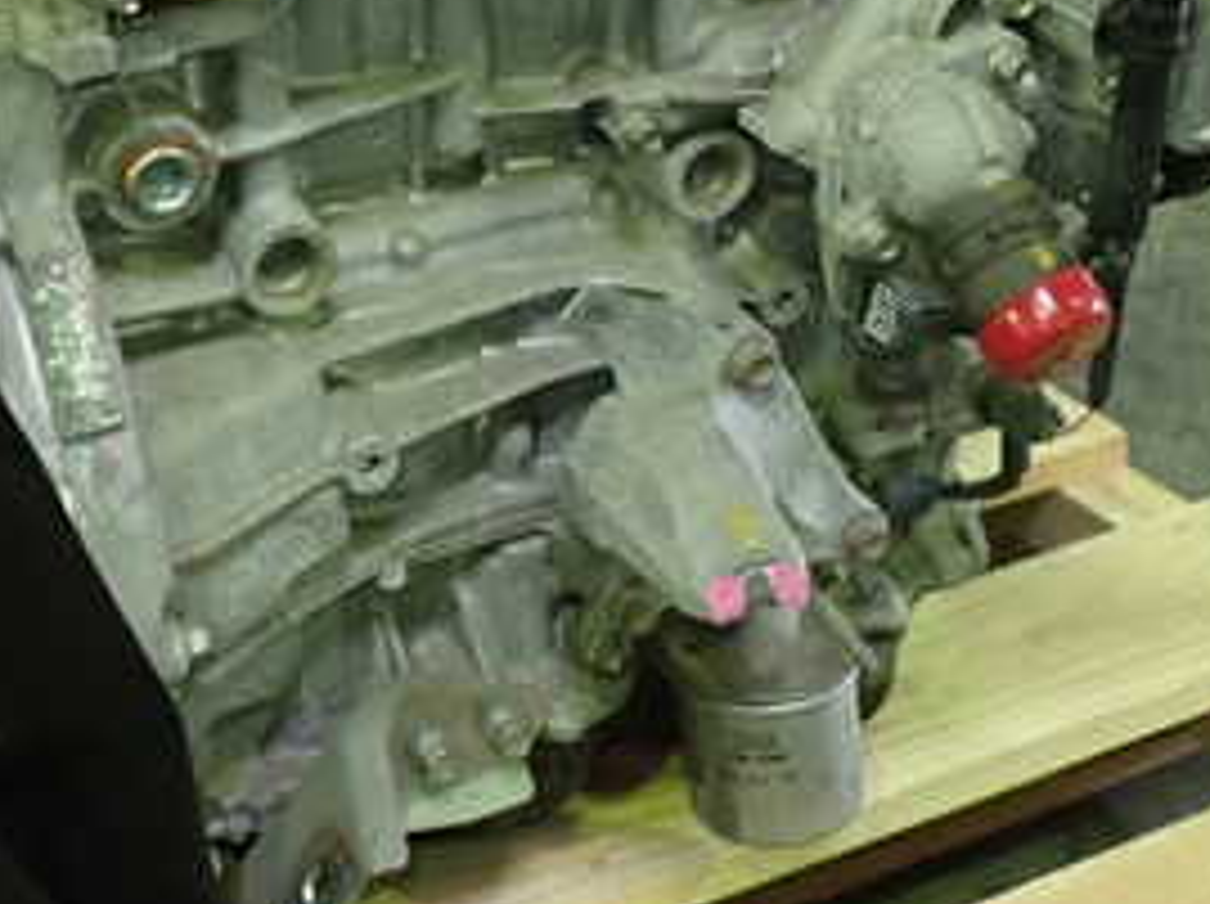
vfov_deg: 21.4
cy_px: 76
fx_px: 2339
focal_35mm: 67
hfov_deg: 28.9
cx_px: 463
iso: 500
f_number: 2.3
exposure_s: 1/30
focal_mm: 5.4
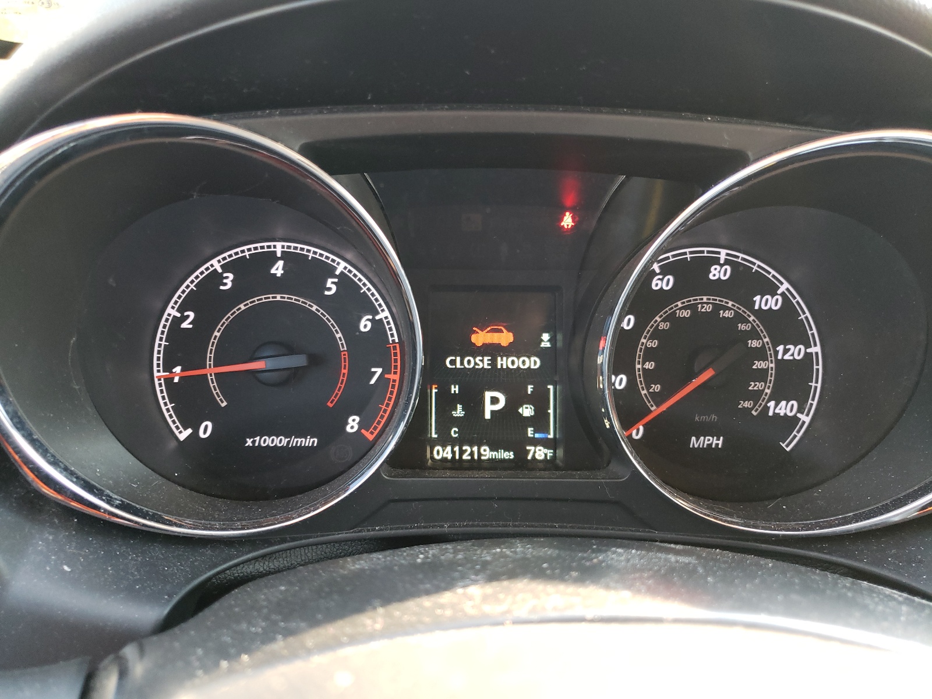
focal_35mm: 26
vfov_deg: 53.1
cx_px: 466
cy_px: 350
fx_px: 700
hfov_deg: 67.3
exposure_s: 1/60.2
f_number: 1.5
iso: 118
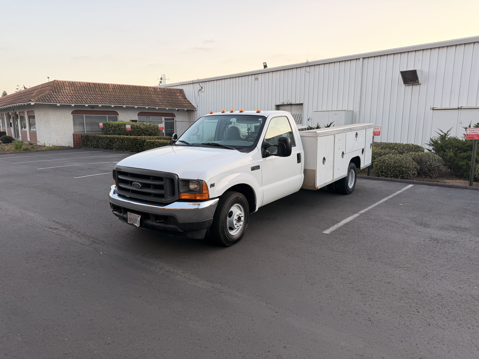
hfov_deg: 71.6
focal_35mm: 24
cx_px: 240
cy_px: 180
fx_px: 332
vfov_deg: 56.8
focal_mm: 6.76
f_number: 1.78
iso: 100
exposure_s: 1/193
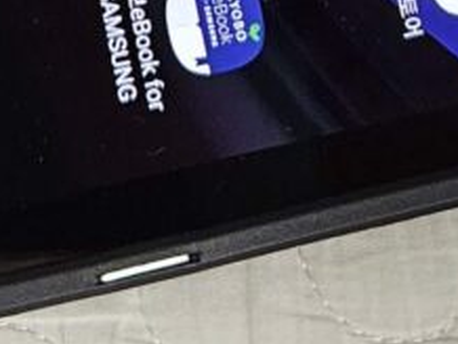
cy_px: -675
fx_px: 2146
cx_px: 111
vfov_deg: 7.9
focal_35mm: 162
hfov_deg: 12.1
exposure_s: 1/120
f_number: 1.8
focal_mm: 5.4
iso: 400
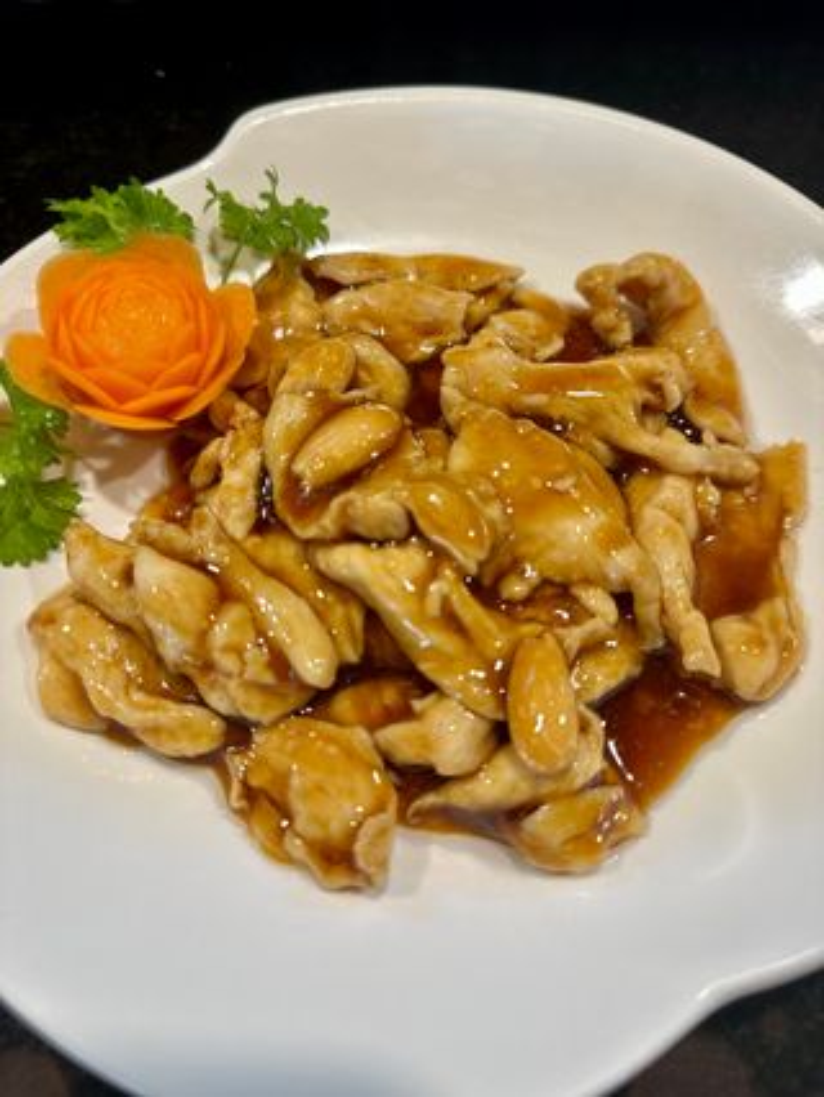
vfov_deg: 71.6
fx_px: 761
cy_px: 548
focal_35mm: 24
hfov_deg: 56.9
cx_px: 412
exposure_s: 1/100
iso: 100
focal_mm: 6.86
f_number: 1.78
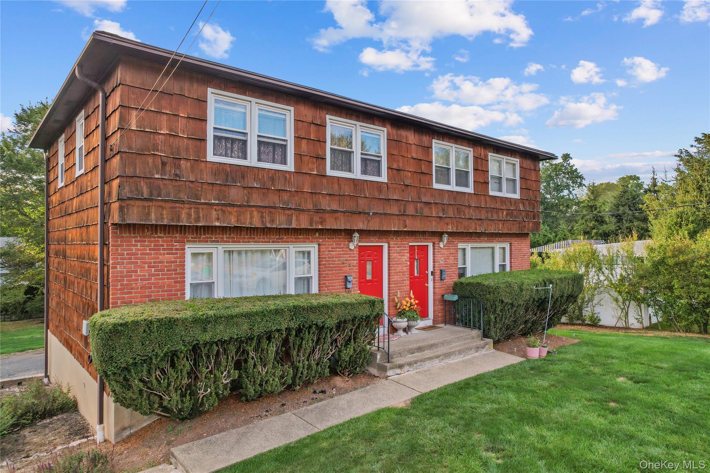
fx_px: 434
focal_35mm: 22
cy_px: 236
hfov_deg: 78.6
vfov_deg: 57.2
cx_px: 355
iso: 100
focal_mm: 8.38
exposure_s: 1/320
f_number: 2.8
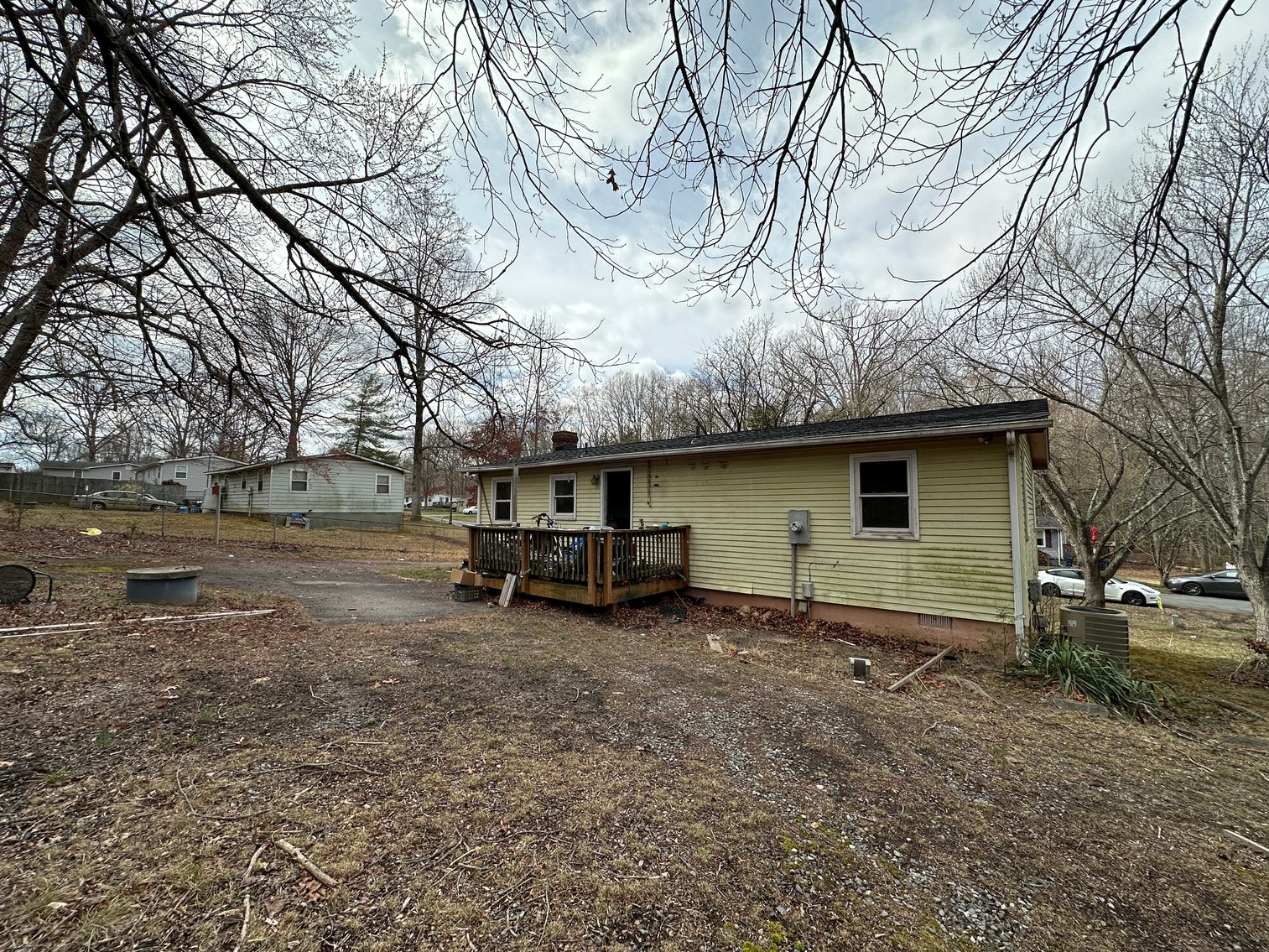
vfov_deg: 85.7
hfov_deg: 102.1
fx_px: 513
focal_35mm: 14
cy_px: 476
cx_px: 634
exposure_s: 1/2304
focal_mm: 2.22
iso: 50
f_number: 2.2
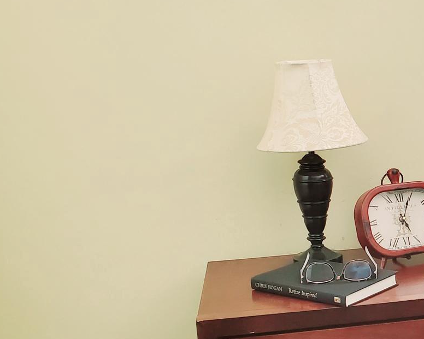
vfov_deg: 22.7
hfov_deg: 25.4
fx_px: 841
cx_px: 510
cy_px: 229
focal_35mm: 67
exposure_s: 1/39.1
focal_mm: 4.3
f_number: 2.4
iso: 250
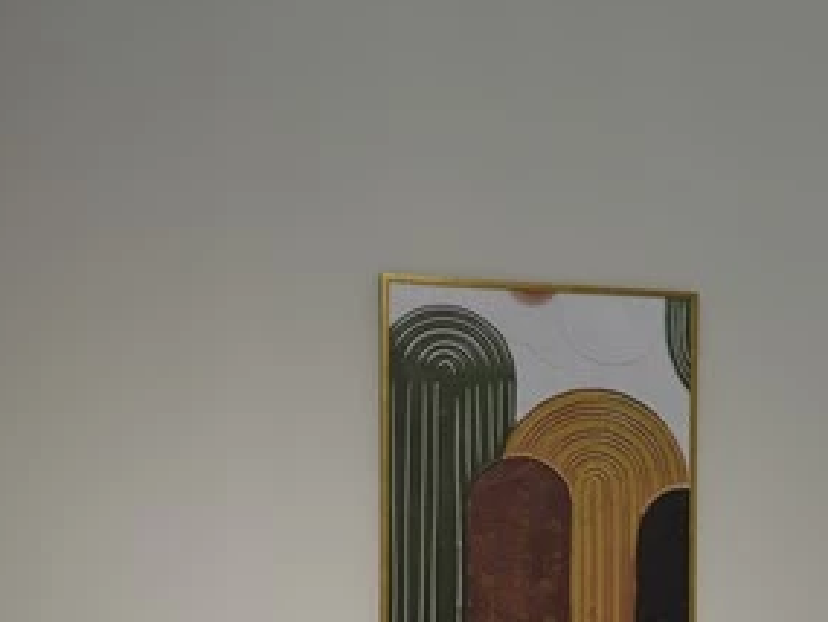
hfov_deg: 19.0
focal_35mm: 101
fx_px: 2417
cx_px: 784
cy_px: 773
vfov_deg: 14.2
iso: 100
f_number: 2.8
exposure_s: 1/34
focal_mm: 45
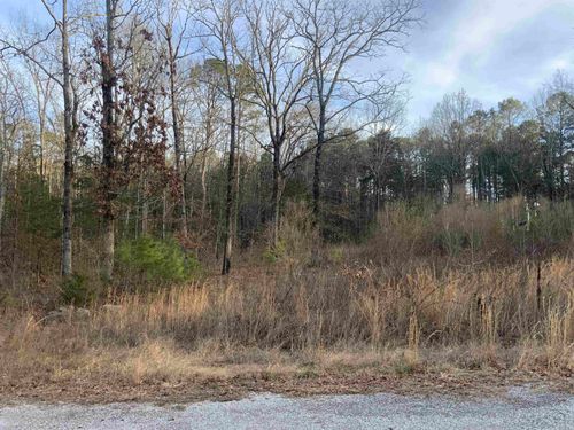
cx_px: 287
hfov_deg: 61.7
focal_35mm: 29
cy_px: 215
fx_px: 481
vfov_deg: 48.2
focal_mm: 3
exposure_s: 1/442
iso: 16
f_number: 1.8
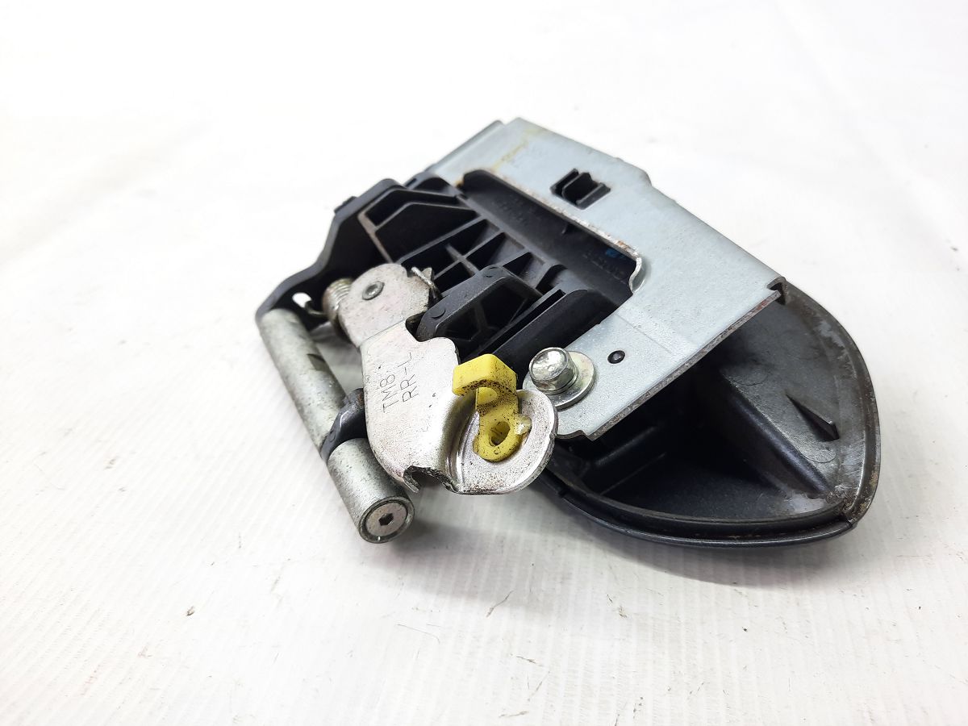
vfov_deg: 54.9
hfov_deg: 69.4
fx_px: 699
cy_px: 363
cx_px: 484
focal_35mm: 25
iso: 80
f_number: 2
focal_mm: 4.6
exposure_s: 1/50
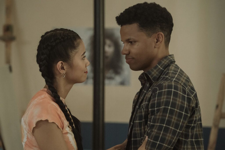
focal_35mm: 164
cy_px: 75
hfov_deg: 12.5
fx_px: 1025
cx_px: 112
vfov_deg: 8.4
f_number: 4.5
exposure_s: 1/320
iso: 8000
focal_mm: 164
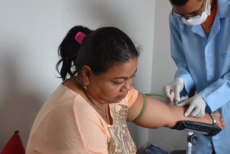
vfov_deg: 25.6
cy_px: 81
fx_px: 338
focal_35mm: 53
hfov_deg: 37.5
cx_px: 134
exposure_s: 1/60
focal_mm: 21
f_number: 4
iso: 400
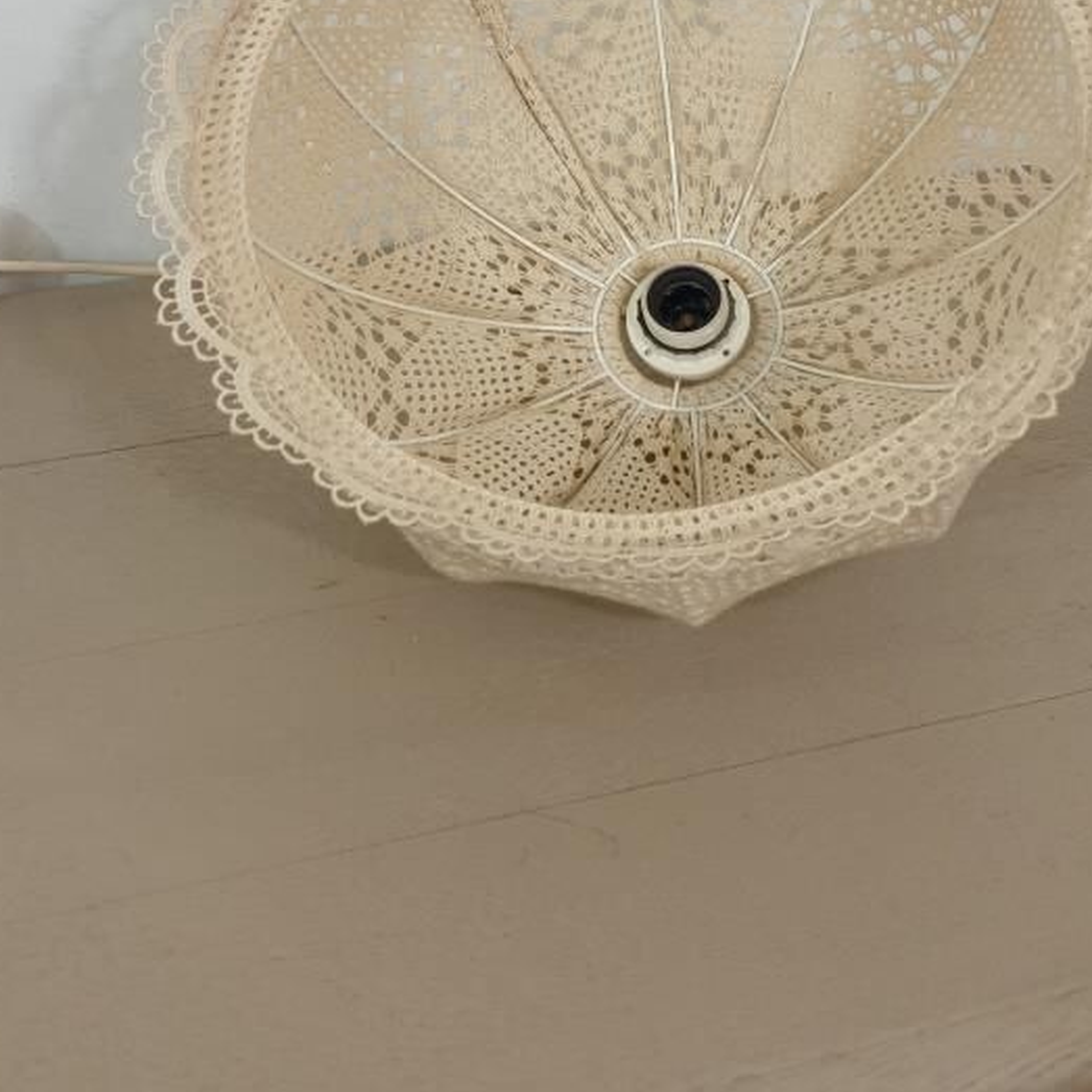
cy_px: 159
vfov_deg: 35.8
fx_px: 1606
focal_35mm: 45
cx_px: 503
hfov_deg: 37.5
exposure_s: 1/50
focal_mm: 4.3
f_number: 1.5
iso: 250
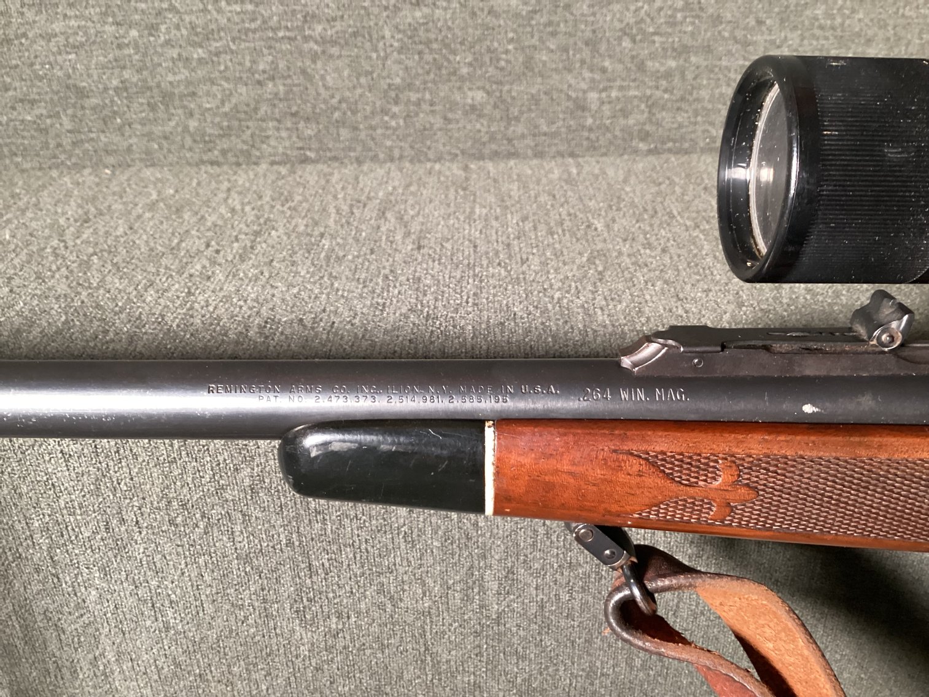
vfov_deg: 45.4
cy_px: 348
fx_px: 832
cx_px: 464
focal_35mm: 31
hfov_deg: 58.3
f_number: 2.4
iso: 400
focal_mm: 3.3
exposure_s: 1/25
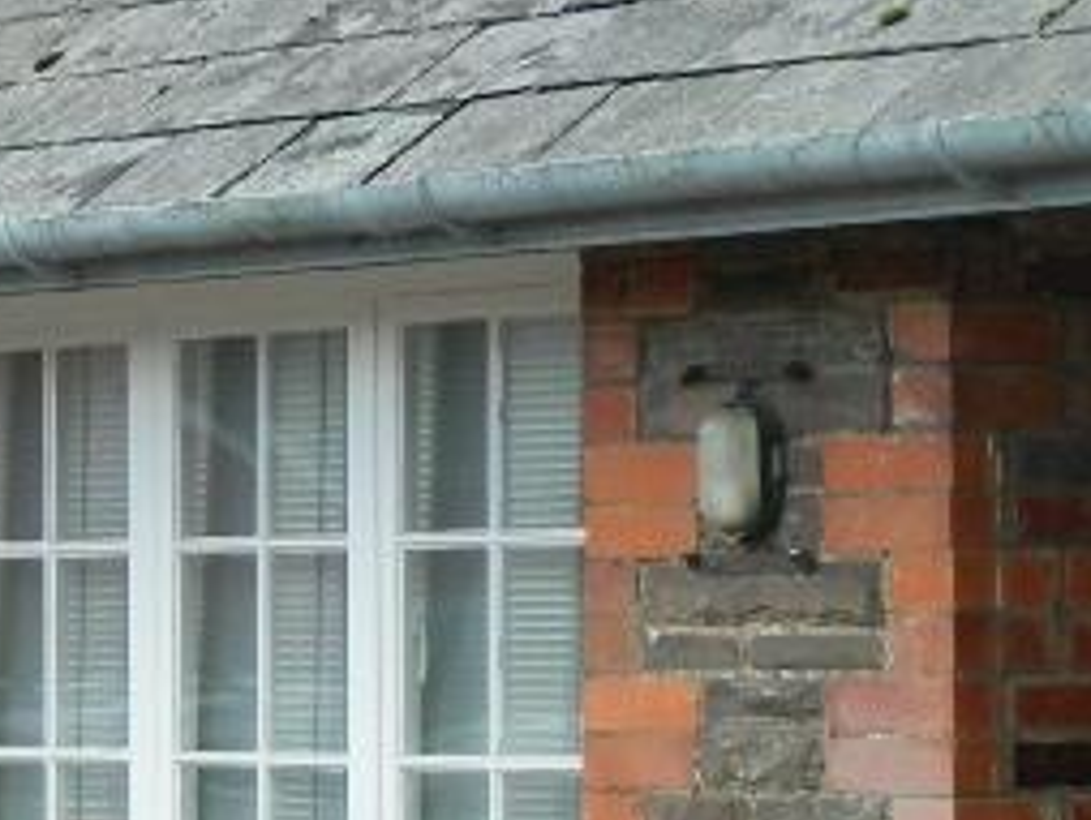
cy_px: 773
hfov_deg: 11.9
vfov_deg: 9.0
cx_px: 206
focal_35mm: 165
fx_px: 5205
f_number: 3.5
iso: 80
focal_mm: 7.3
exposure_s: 1/160
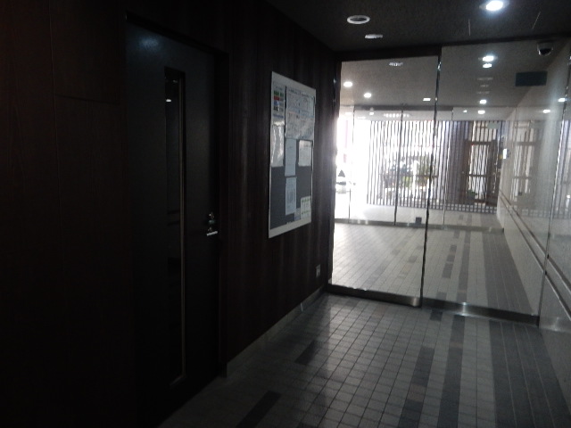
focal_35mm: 25
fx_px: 412
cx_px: 286
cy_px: 214
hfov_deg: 69.4
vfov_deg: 54.9
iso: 400
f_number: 3.7
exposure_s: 1/15
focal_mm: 4.5
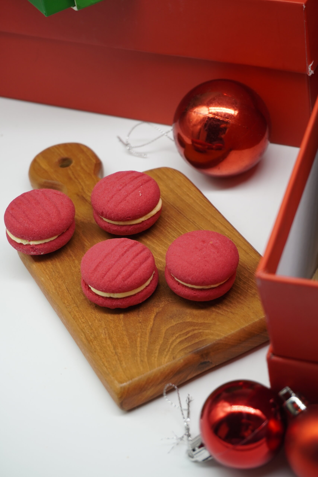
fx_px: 994
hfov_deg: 18.2
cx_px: 159
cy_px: 238
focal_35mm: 75
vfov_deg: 27.0
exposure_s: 1/80
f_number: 5.6
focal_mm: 50
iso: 200
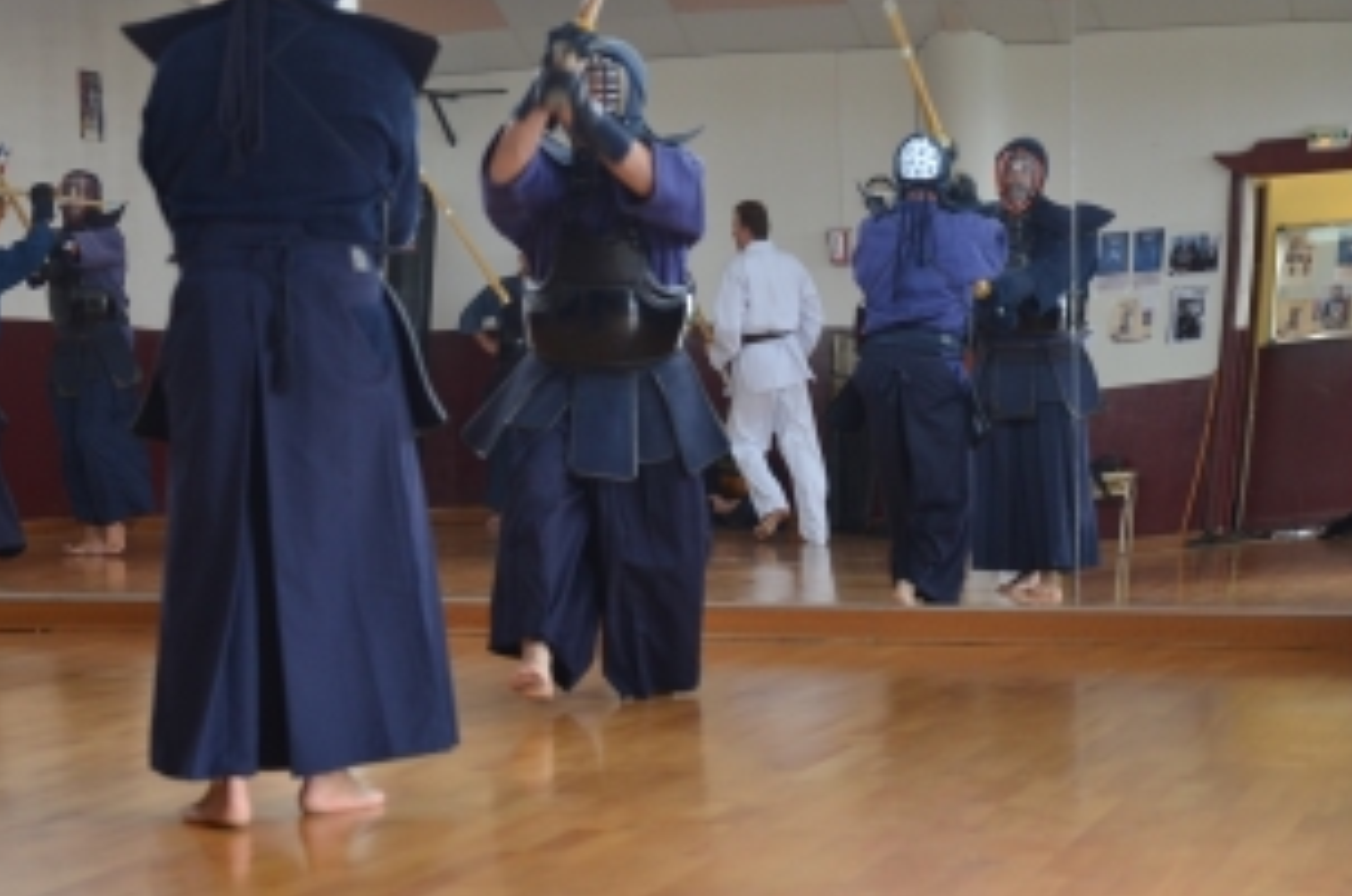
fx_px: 3712
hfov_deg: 20.6
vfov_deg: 13.8
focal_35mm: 99
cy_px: 345
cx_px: 500
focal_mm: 50
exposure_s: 1/125
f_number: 2.8
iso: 400
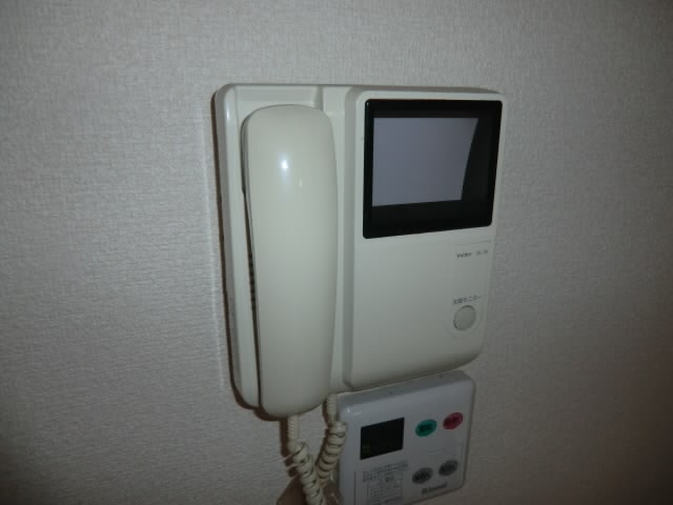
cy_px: 252
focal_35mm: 24
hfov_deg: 71.6
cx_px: 336
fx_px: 467
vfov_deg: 56.8
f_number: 3.2
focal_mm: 4.3
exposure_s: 1/50
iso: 200
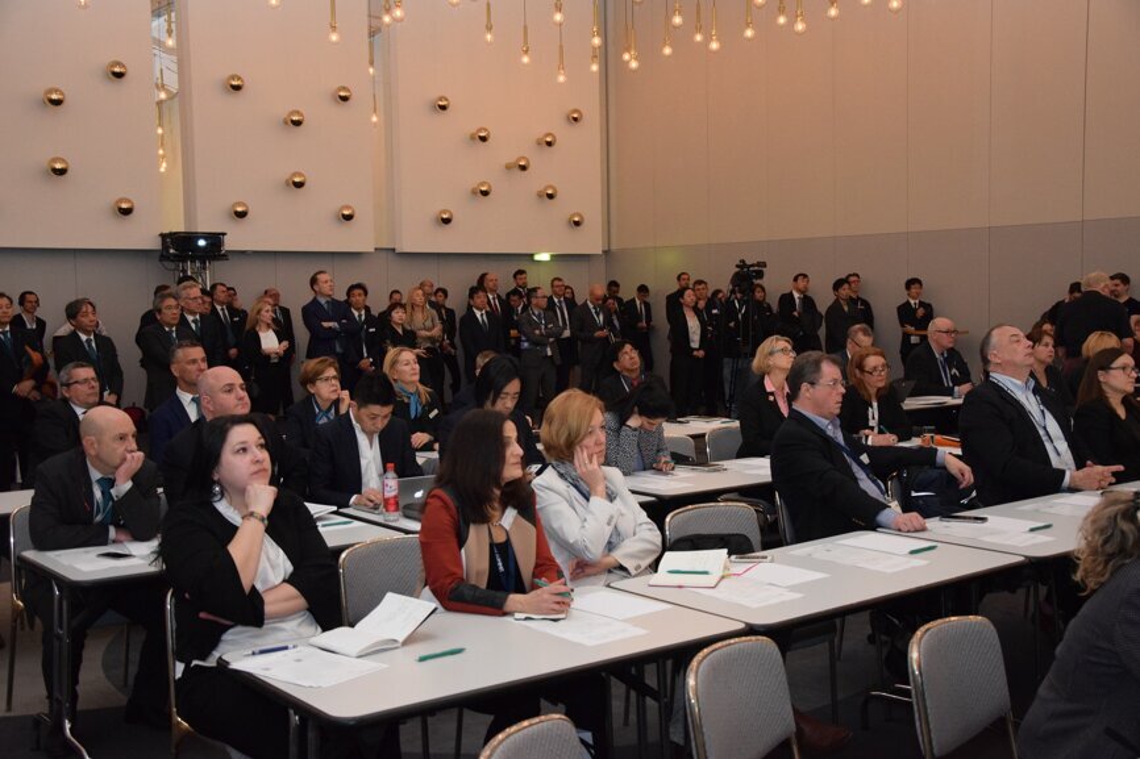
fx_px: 1235
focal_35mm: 39
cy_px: 380
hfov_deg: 49.6
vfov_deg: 34.2
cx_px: 570
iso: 3200
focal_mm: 26
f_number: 4
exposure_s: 1/60
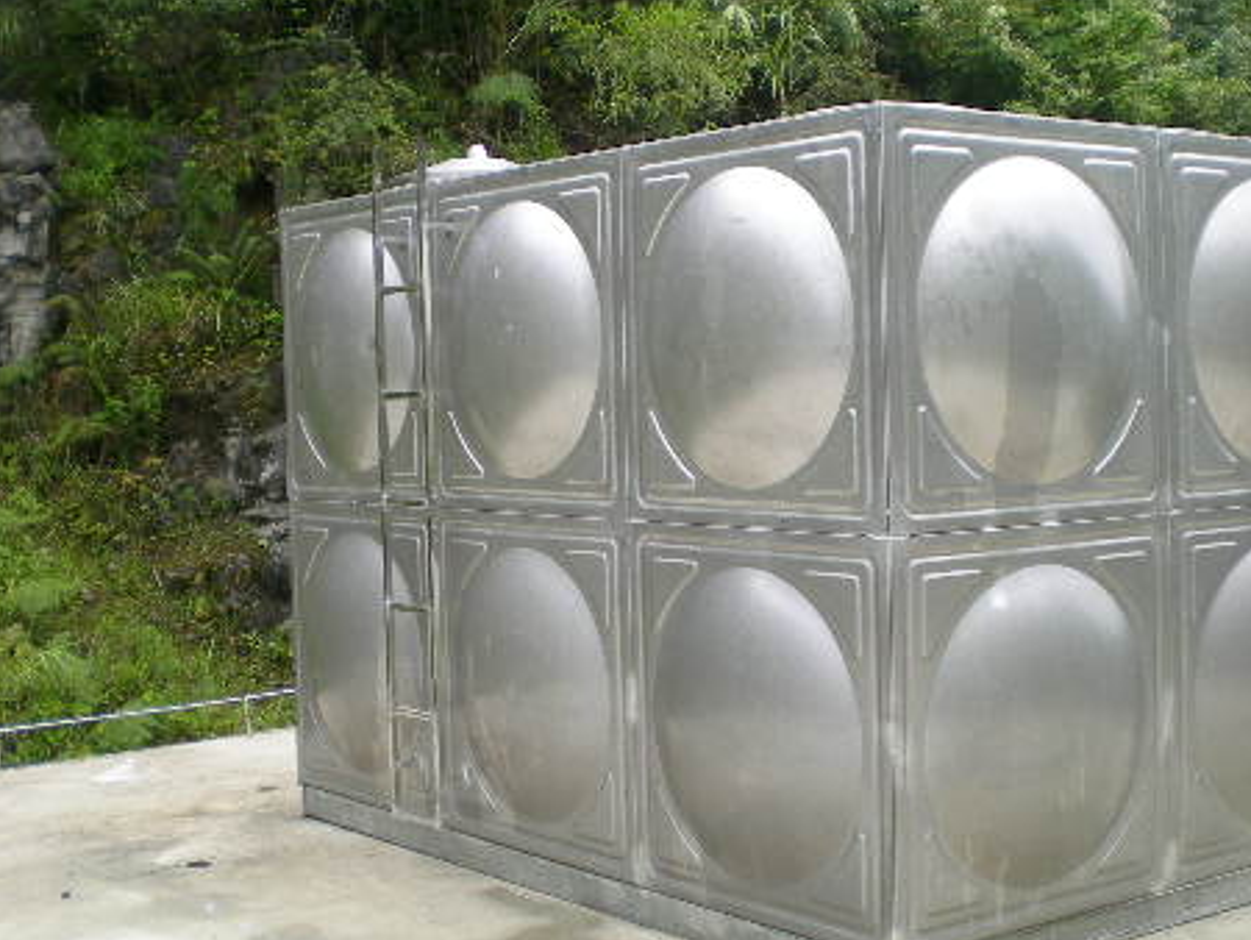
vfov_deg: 27.0
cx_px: 639
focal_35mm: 54
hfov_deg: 35.5
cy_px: 434
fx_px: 1953
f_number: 3.1
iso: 50
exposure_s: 1/254
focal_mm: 6.3
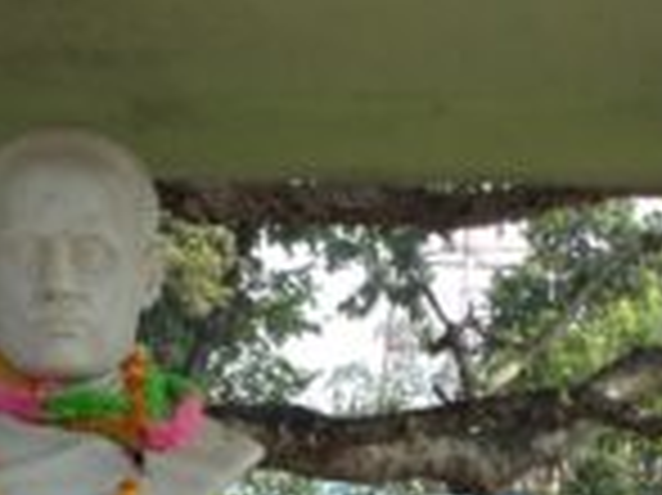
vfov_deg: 8.4
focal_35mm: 172
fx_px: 3287
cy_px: 837
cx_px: 207
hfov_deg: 11.5
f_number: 2.4
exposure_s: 1/280
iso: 25
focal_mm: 3.3
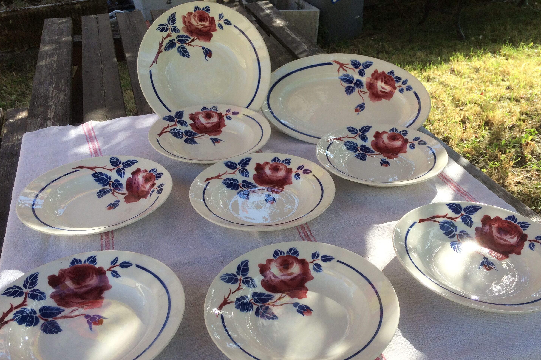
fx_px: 511
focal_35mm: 34
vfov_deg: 38.7
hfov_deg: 55.7
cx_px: 291
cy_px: 220
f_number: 2.2
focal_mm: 4.15
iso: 32
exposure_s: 1/540
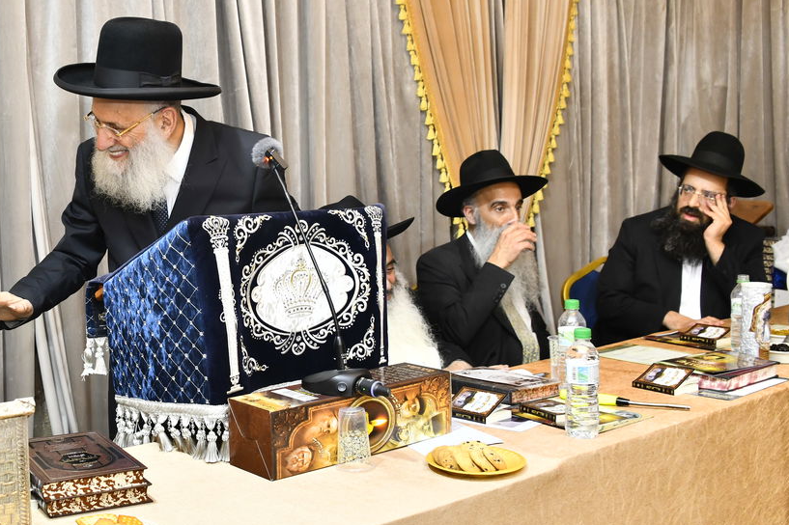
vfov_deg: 28.0
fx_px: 1052
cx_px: 186
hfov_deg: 39.9
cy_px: 223
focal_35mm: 48
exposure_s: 1/100
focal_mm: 28
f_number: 5.6
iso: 800
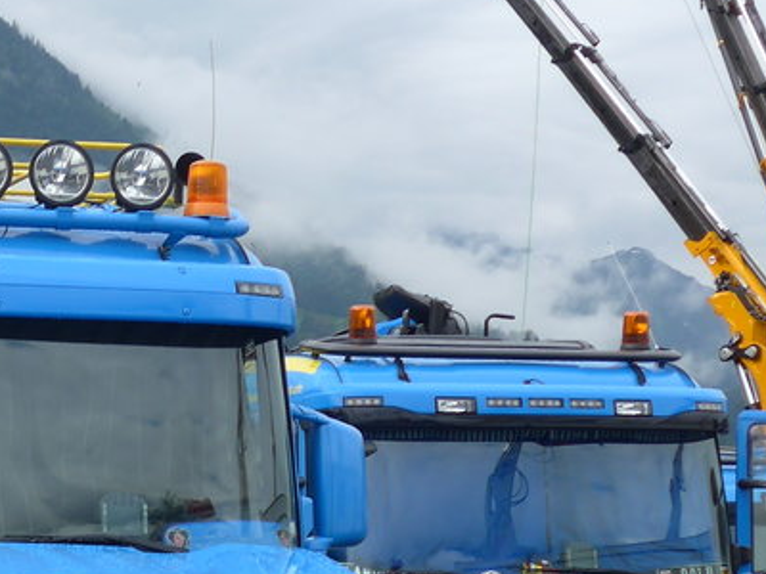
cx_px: -144
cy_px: 496
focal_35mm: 117
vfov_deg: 12.6
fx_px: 2589
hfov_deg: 16.2
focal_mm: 8
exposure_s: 1/640
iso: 80
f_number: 2.8
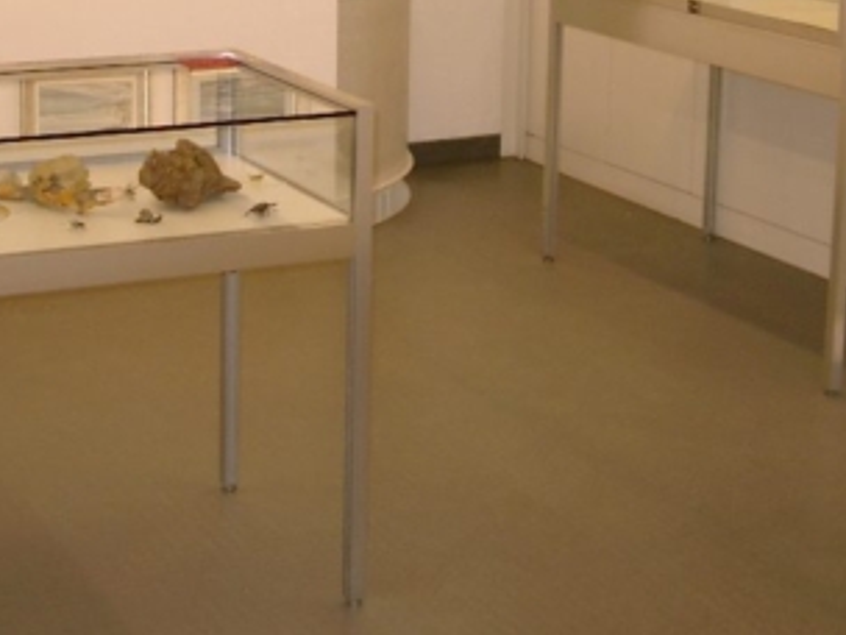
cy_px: 11
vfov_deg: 18.4
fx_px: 1906
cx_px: 323
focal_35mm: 78
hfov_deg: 25.0
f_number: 2.6
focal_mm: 7.6
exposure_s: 1/125
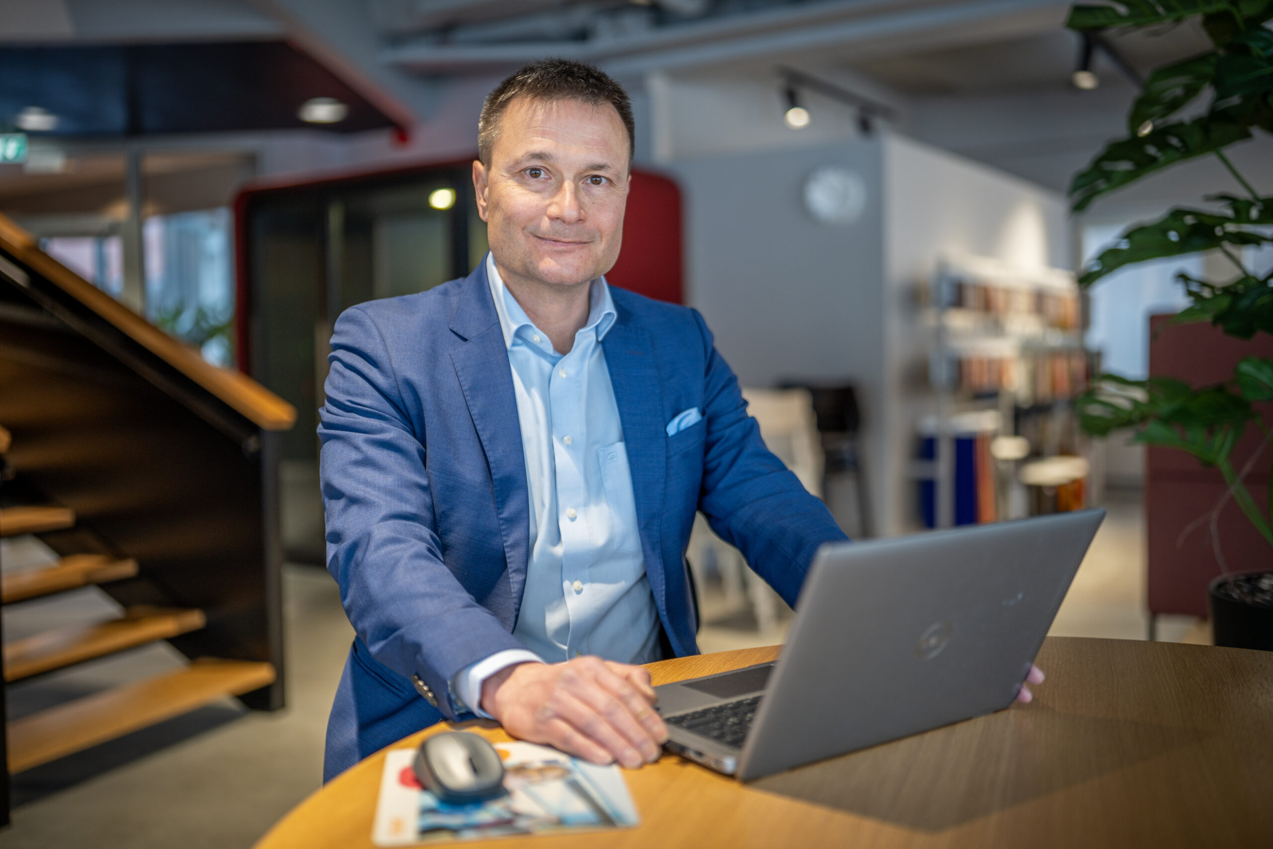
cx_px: 636
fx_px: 1238
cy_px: 424
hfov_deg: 54.4
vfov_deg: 37.9
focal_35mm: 35
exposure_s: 1/125
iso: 100
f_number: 1.2
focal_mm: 35
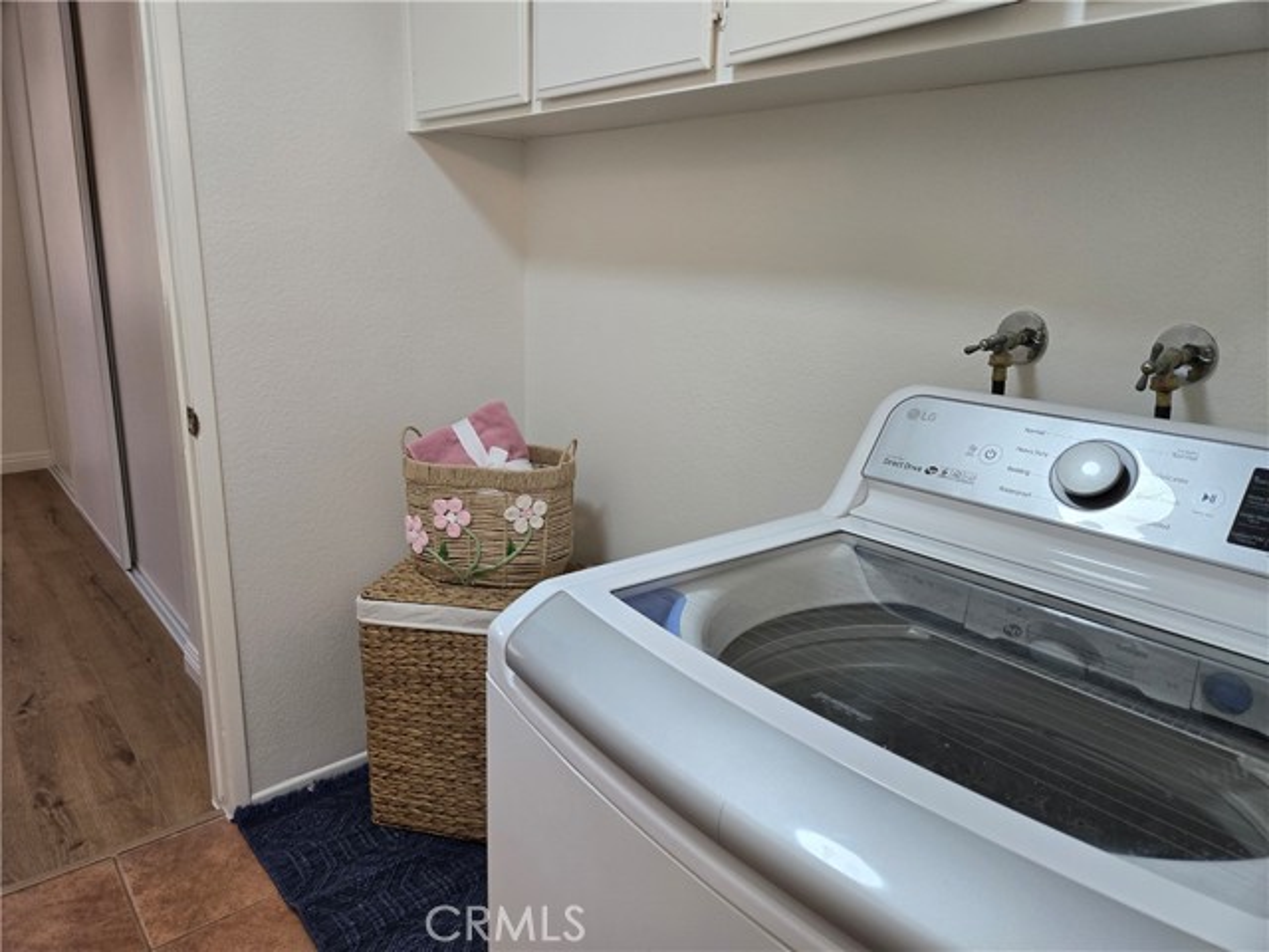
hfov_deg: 73.9
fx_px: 843
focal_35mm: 23
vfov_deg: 58.9
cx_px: 634
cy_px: 476
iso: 100
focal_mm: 5.4
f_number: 1.8
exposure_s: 1/120
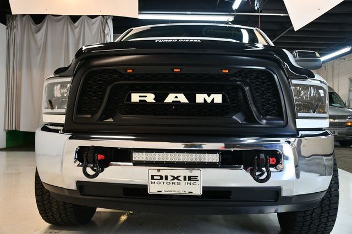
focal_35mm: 36
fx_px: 352
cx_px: 176
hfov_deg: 53.2
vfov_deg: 36.8
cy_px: 117
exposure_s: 1/125
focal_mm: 24
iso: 1100
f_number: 3.8
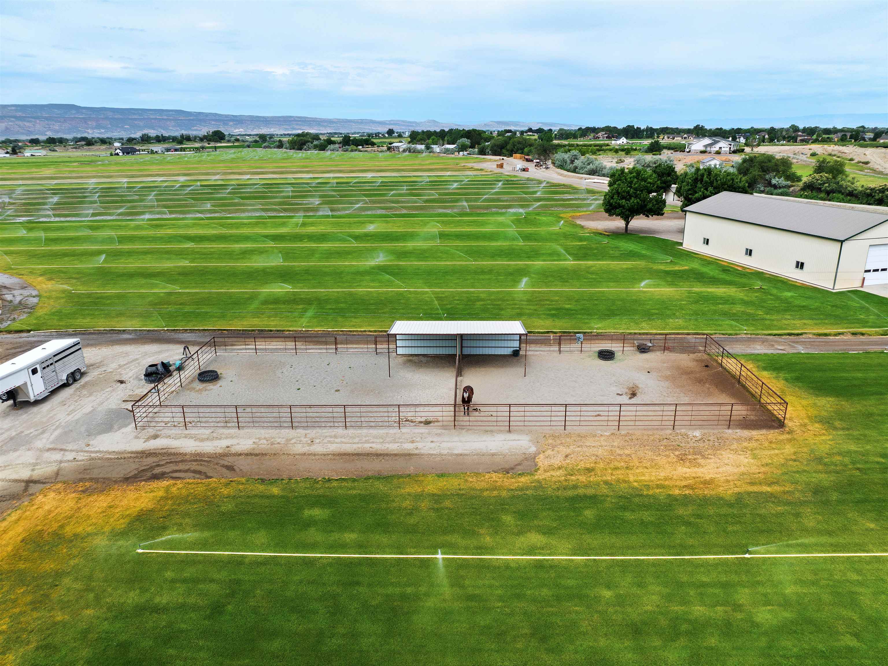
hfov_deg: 71.6
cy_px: 333
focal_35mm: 24
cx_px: 444
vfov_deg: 56.8
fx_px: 616
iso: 100
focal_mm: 12.29
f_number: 2.8
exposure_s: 1/1000
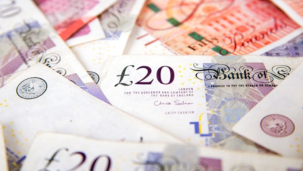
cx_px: 158
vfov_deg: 13.3
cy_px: 65
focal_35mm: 91
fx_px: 731
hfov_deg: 23.4
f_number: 7.1
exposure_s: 1/125
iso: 100
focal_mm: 75
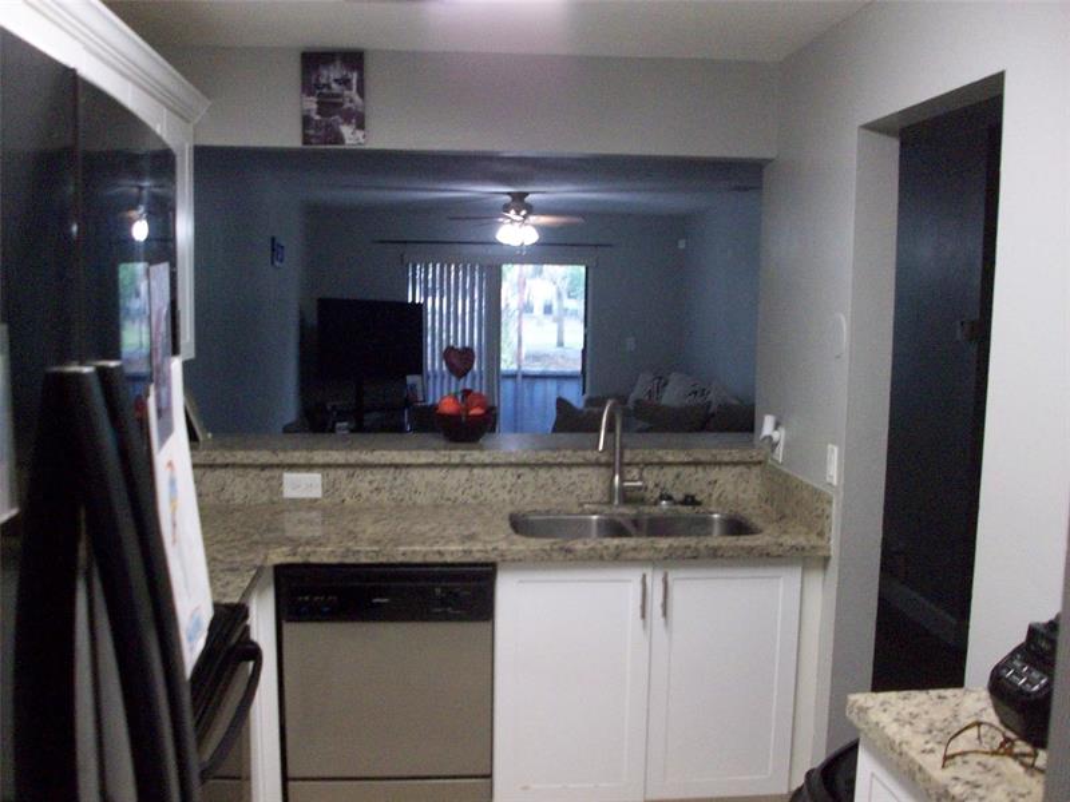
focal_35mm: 34
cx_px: 535
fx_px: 1051
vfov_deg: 41.8
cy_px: 401
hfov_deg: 54.0
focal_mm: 5.7
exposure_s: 1/64
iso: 301
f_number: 2.8
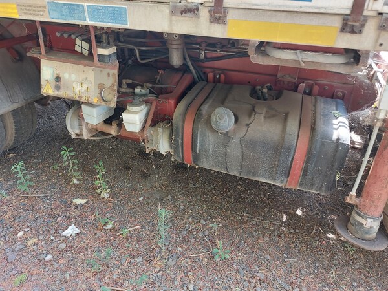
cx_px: 194
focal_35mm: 25
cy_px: 146
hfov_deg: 69.4
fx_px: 280
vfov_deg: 54.9
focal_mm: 5.23
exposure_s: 1/50
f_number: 1.8
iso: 64
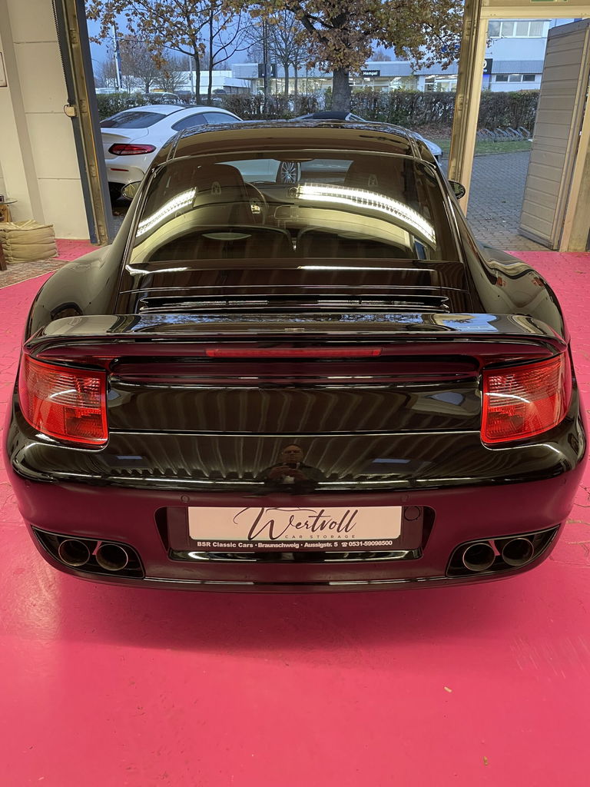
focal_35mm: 26
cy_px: 394
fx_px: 591
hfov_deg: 53.1
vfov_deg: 67.3
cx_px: 295
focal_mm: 4.2
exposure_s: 1/50
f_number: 1.6
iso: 250
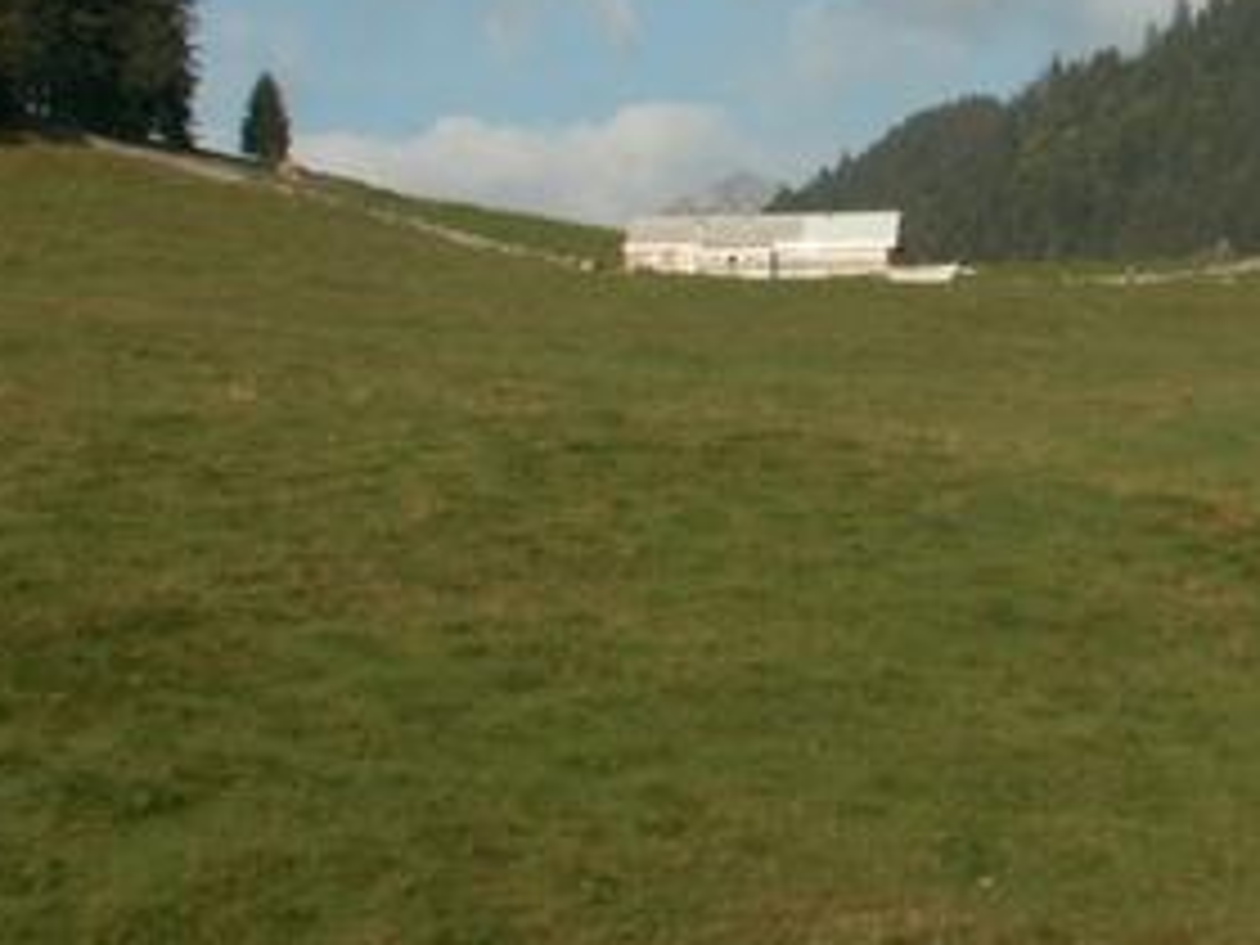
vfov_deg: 18.1
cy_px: 81
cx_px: 1264
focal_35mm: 80
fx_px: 2912
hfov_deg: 23.4
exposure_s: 1/200
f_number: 7.1
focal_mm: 5.86
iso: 50
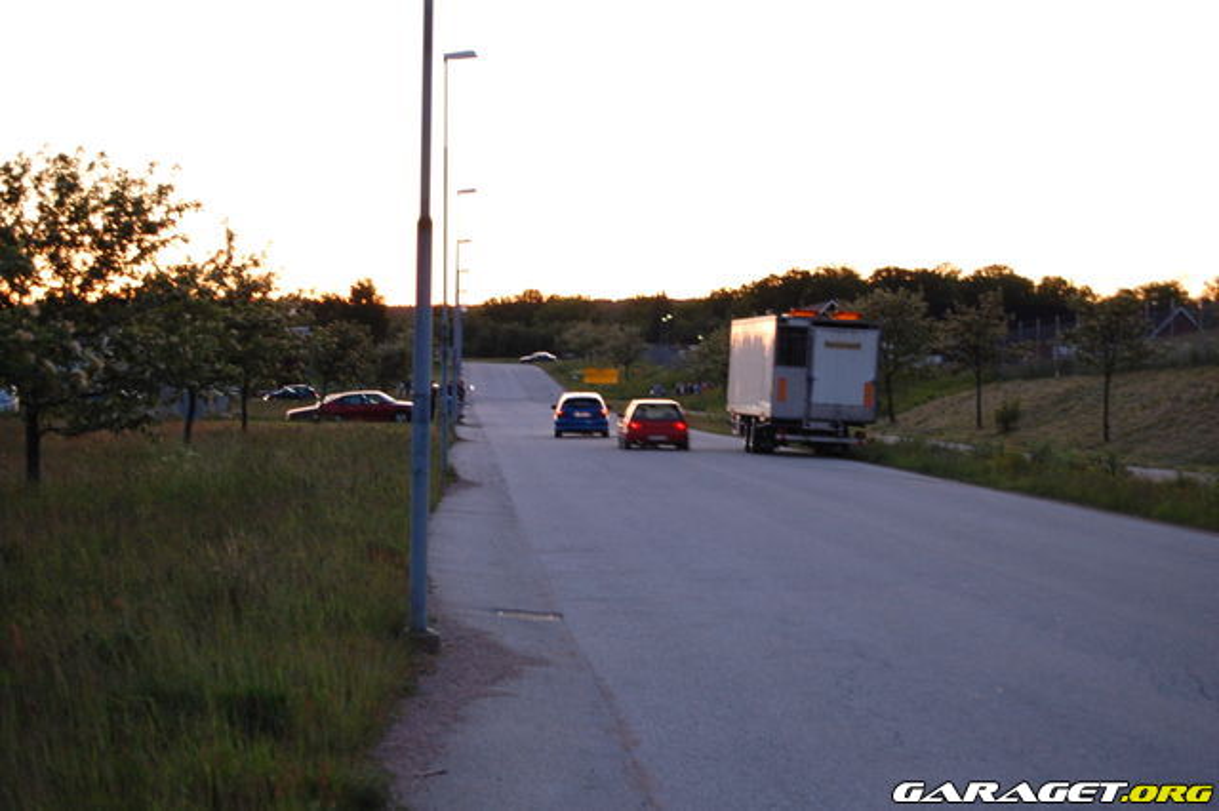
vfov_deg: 16.5
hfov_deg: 24.6
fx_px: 2792
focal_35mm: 82
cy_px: 406
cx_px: 610
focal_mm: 55
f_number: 5.6
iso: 800
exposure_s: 1/20
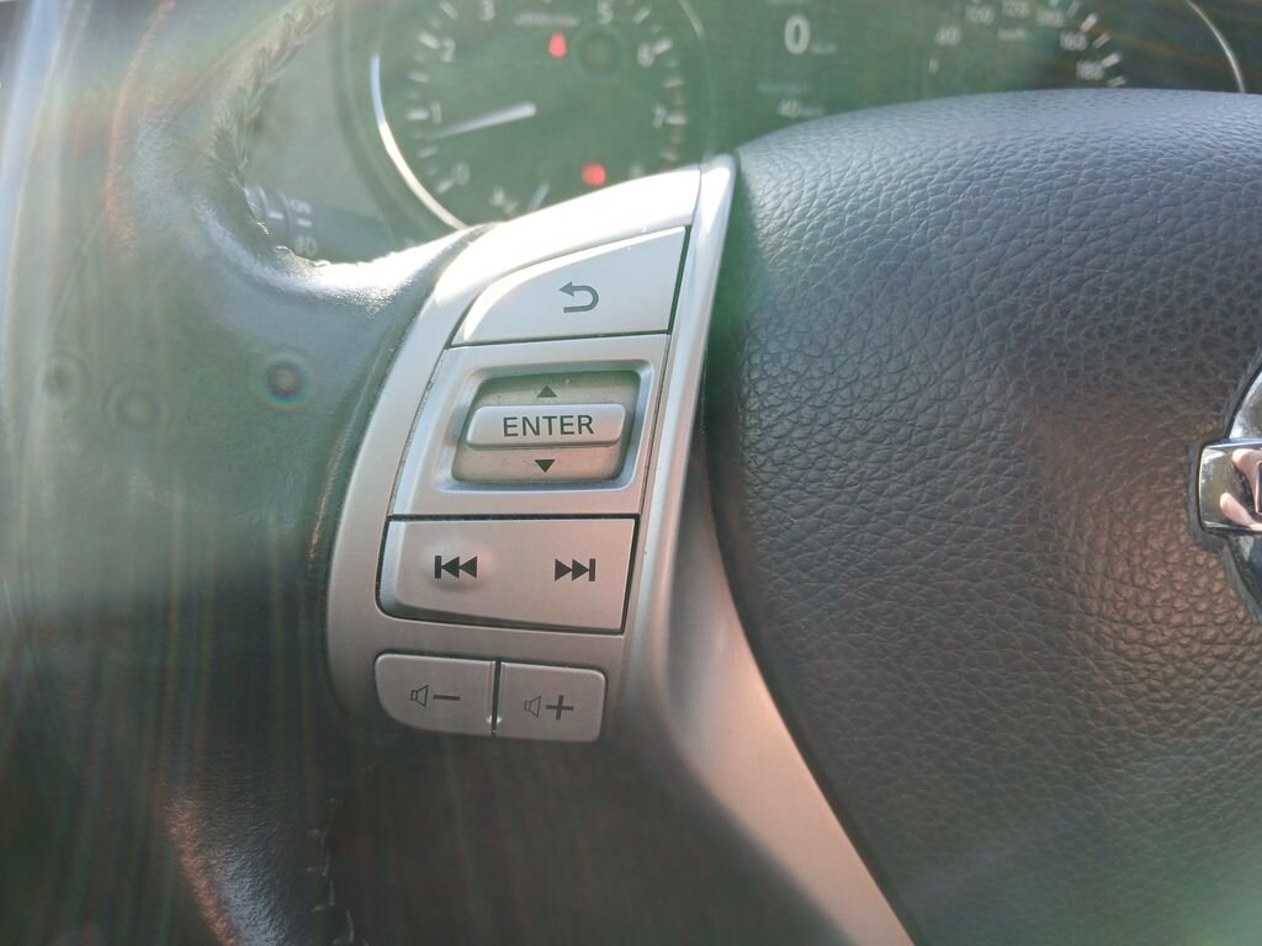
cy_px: 473
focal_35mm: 26
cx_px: 631
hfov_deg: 67.3
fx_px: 948
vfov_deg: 53.1
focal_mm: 3.98
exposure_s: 1/50
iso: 50
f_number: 1.8
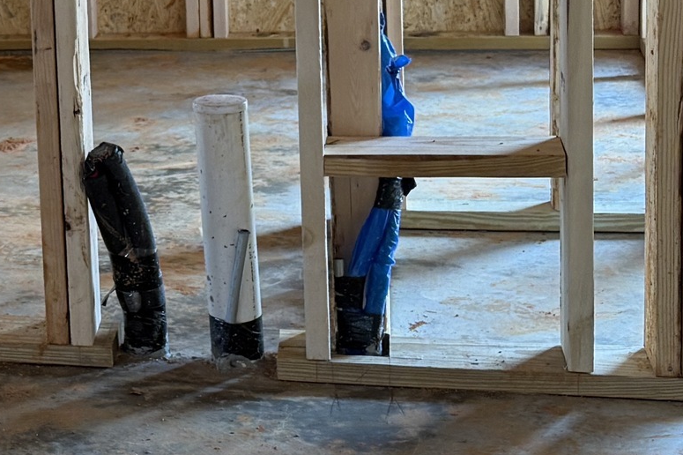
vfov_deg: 13.6
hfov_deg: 18.8
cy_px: -26
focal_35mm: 99
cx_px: -251
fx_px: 1877
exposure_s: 1/104
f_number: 1.78
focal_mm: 6.76
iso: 200
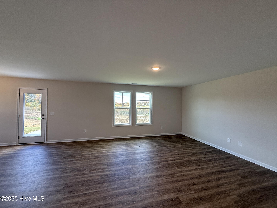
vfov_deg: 85.7
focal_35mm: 14
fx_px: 112
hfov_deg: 102.1
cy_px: 104
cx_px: 138
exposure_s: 1/120
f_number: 2.2
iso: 160
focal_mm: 2.22
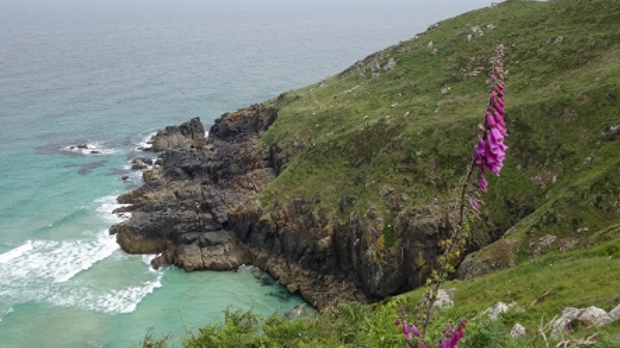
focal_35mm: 37
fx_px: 608
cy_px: 150
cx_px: 293
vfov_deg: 31.9
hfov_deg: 54.0
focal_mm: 5.43
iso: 80
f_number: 4
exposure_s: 1/500
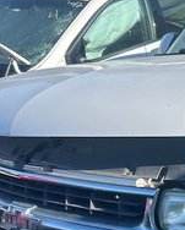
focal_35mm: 85
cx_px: 287
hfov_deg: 16.3
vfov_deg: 22.4
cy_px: 144
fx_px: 580
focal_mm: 5.7
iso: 50
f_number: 1.5
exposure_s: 1/2299
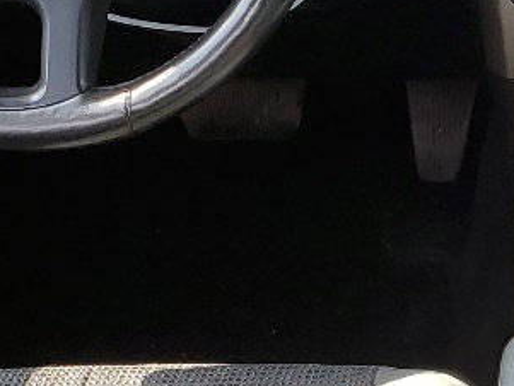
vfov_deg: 10.6
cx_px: 775
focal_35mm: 138
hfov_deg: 13.5
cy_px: 418
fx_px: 2050
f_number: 1.5
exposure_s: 1/333
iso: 50
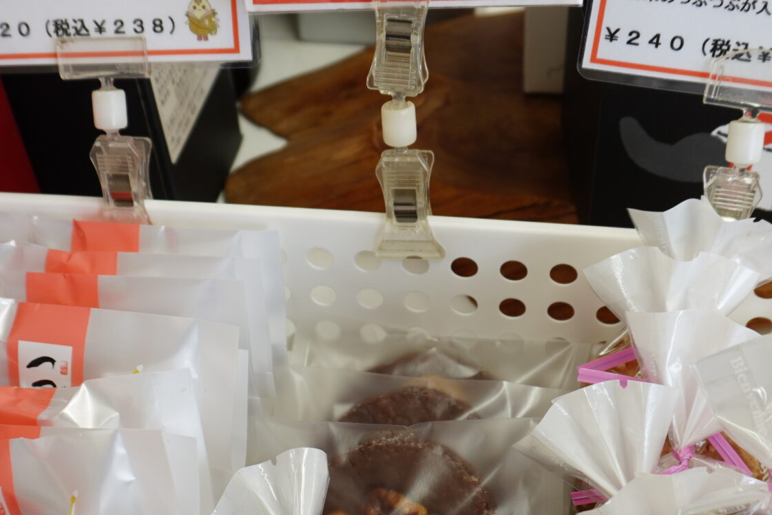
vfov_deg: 24.5
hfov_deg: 36.2
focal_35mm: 55
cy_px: 358
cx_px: 392
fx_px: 1180
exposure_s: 1/40
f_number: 4
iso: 100
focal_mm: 16
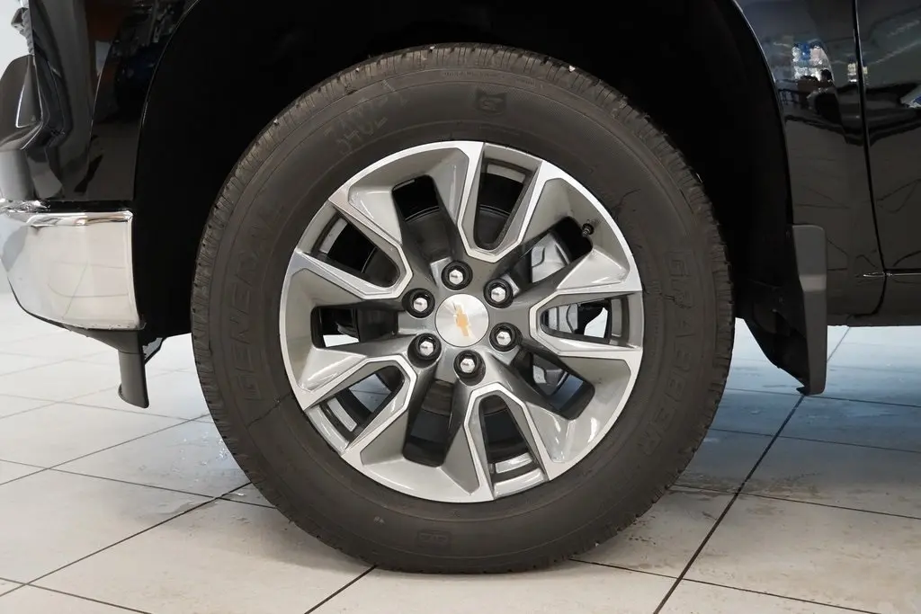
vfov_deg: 33.0
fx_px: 1036
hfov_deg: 47.9
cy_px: 307
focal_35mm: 40
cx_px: 460
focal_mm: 27
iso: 2500
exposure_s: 1/50
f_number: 4.5
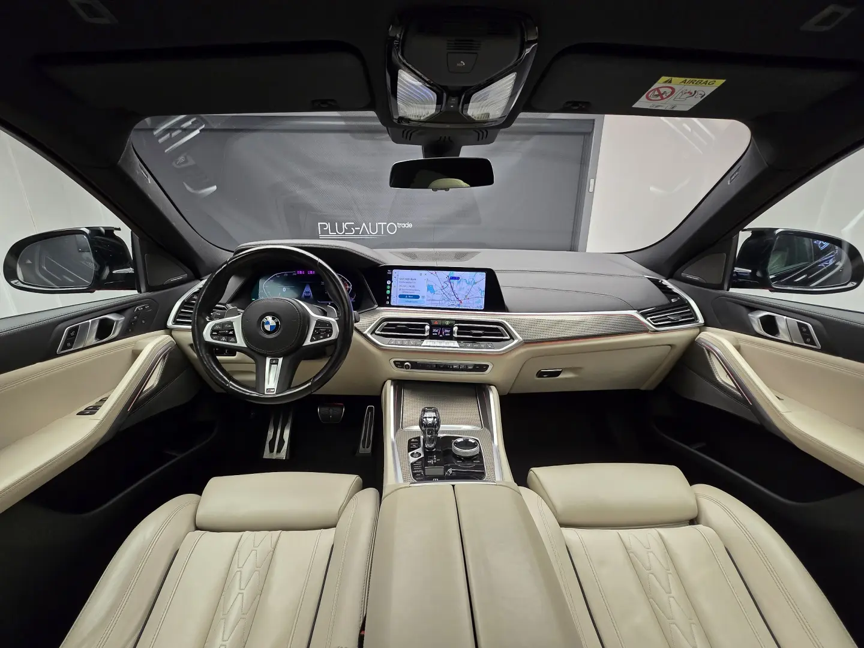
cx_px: 432
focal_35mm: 13
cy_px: 324
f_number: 2.2
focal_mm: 2.2
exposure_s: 1/50
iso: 160
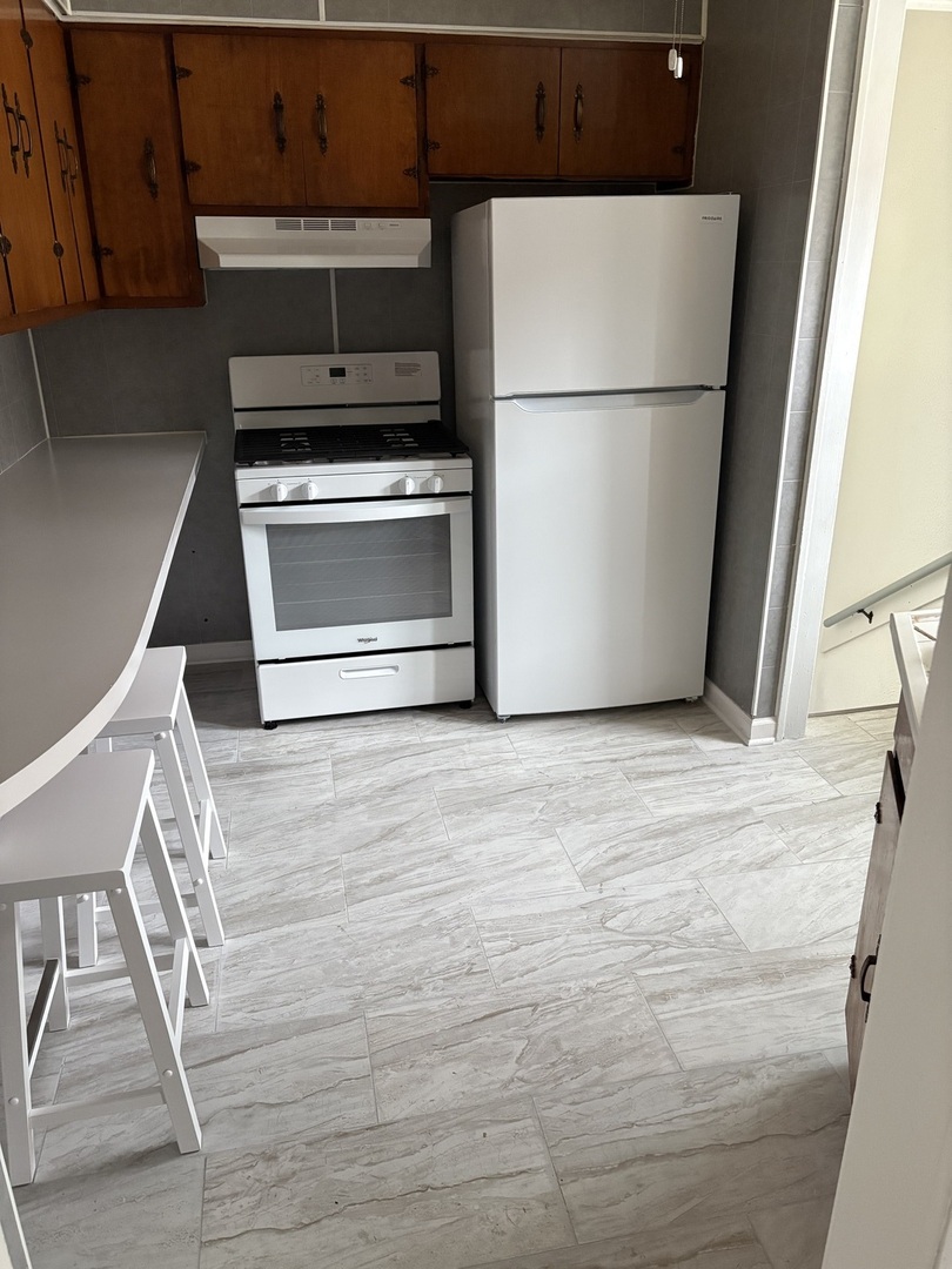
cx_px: 476
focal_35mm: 26
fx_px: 953
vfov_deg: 67.3
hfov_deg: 53.1
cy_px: 634
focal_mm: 5.96
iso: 400
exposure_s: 1/60
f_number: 1.6
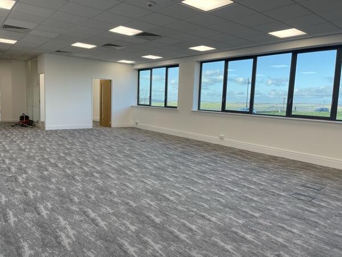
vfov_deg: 53.1
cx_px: 171
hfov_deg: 67.3
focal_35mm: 26
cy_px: 128
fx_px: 257
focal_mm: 5.1
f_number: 1.6
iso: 32
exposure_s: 1/263
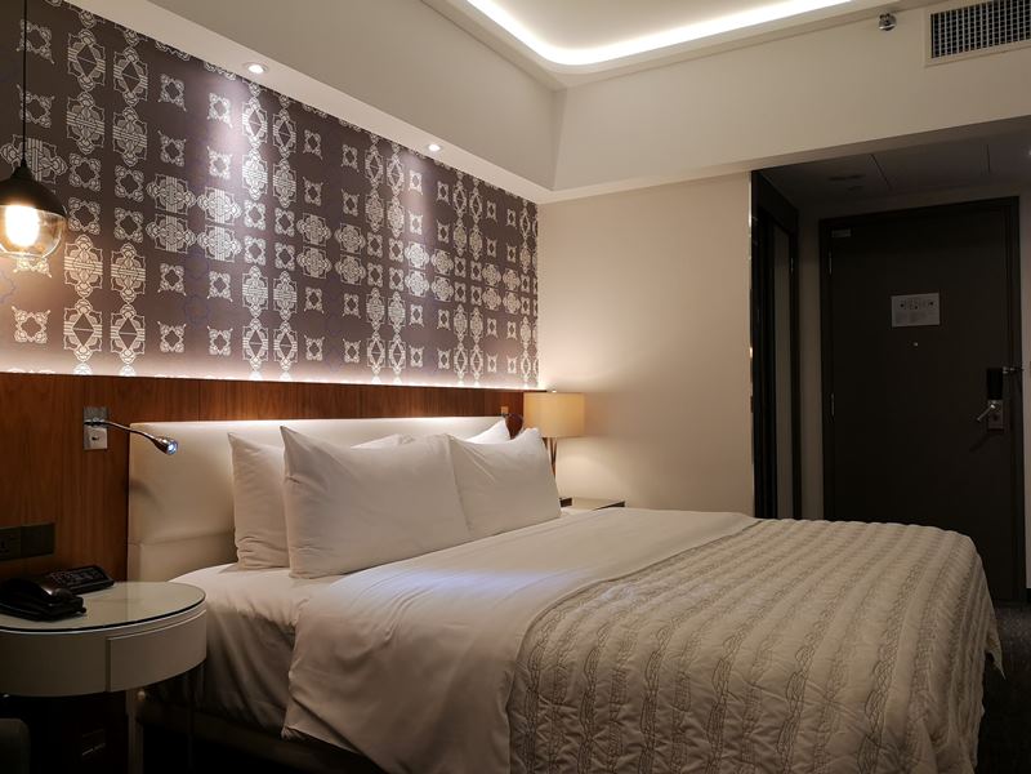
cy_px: 387
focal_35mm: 27
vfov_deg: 51.4
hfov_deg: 65.3
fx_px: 804
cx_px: 516
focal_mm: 3.95
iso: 125
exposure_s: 1/50
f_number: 1.8
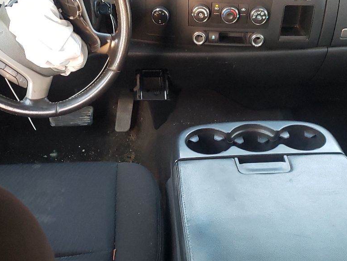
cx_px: 192
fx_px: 541
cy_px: 172
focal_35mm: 54
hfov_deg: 35.5
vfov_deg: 26.9
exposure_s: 1/40
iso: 266
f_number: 1.5
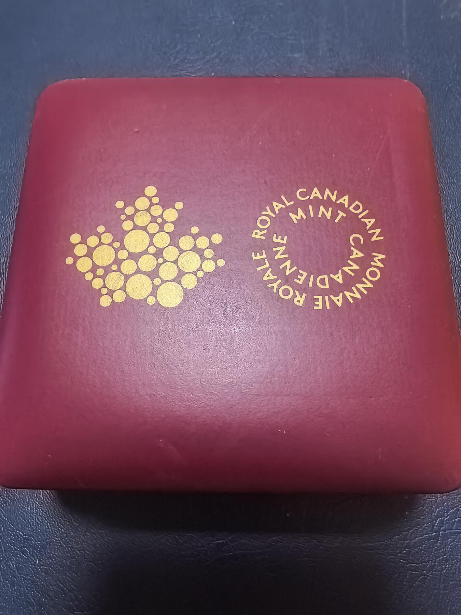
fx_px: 426
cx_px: 230
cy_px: 308
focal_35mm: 24
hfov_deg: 56.8
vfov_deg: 71.6
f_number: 2.2
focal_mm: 1.68
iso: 640
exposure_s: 1/20
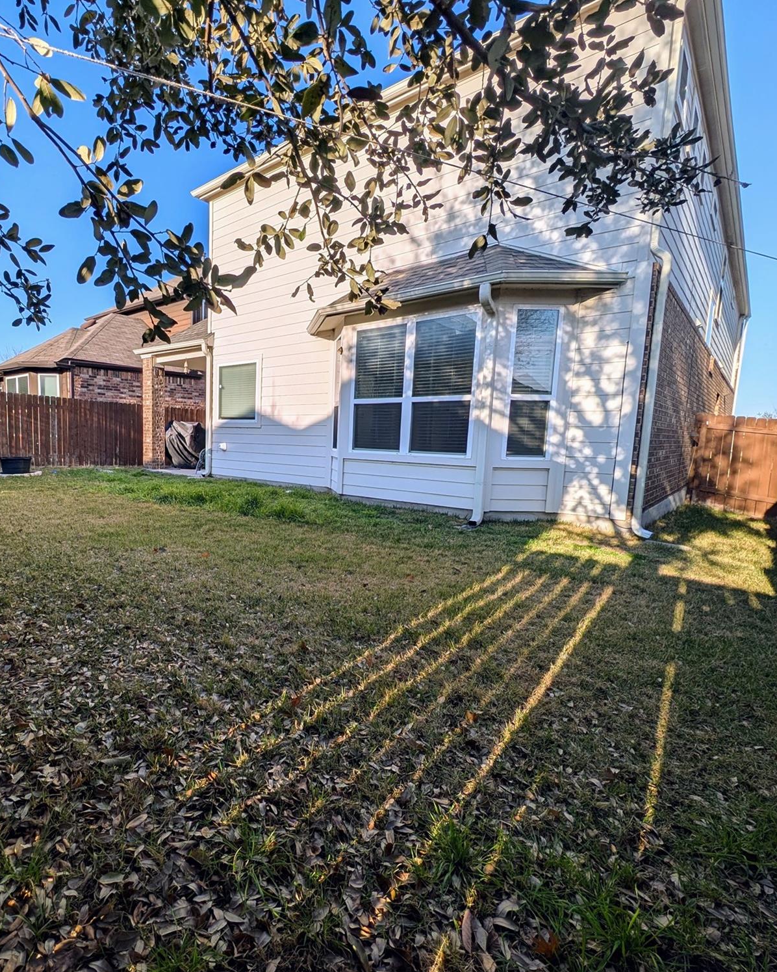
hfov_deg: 77.5
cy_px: 489
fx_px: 460
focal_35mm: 16
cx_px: 251
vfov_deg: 93.1
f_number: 1.95
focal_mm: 2.23
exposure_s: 1/2309
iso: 41
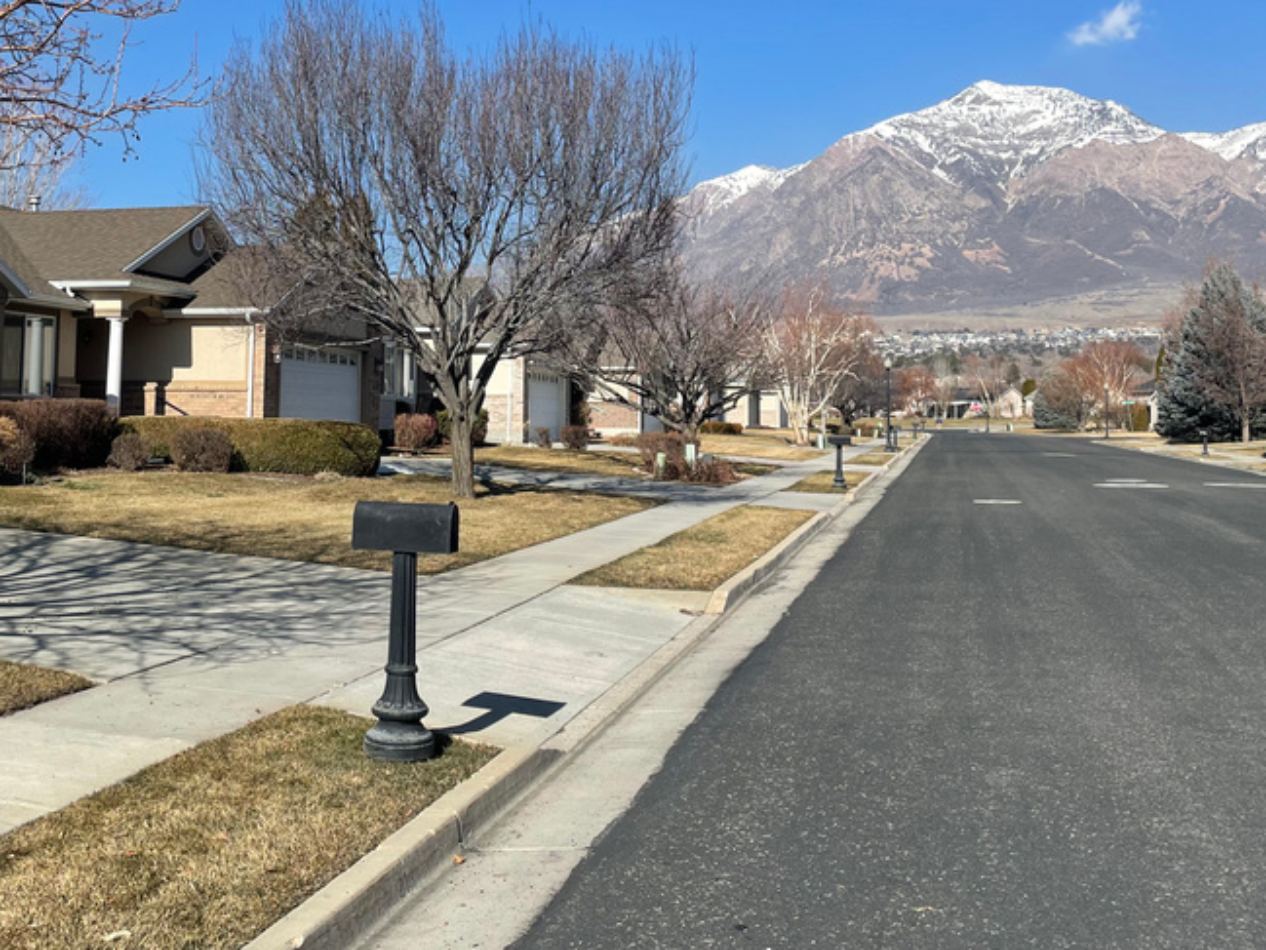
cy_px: 341
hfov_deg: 45.3
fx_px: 1500
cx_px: 466
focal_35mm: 41
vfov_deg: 34.9
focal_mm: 4.2
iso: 32
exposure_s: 1/3861
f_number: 1.6
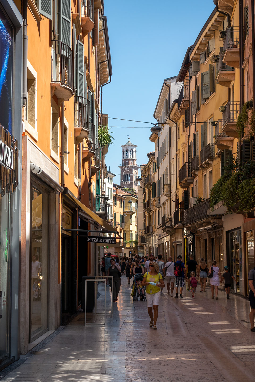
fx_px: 744
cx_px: 128
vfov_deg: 28.8
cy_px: 191
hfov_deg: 19.5
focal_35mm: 70
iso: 125
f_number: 4
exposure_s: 1/640
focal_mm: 25.7
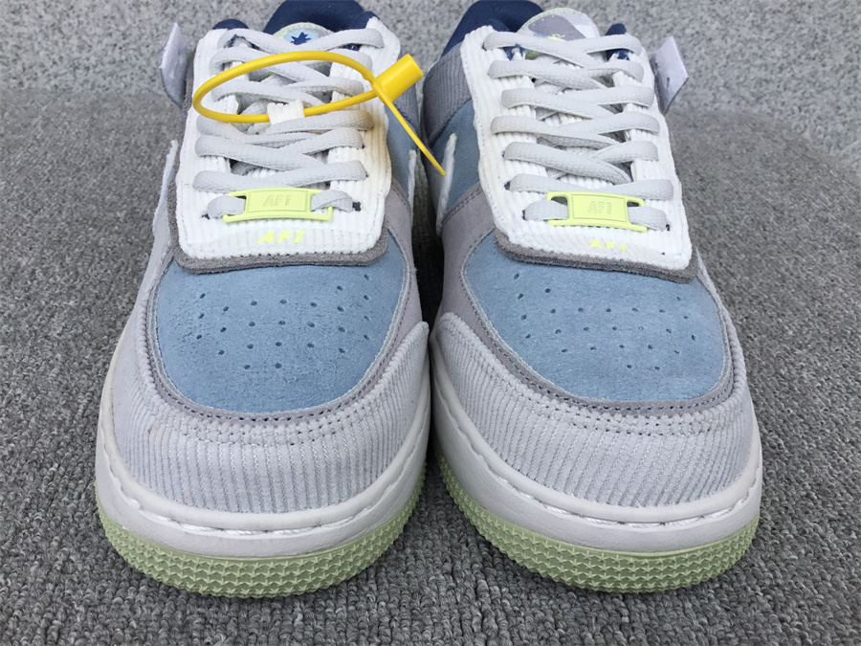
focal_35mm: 31
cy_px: 323
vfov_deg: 45.4
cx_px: 430
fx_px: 771
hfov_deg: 58.4
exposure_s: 1/426
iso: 25
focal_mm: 3.3
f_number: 2.4
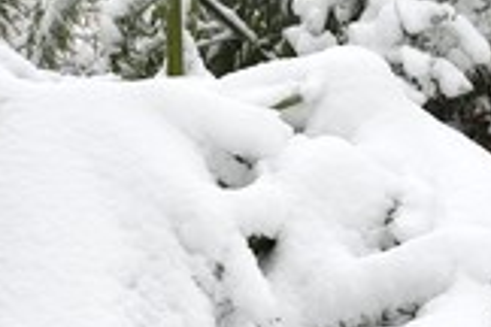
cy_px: 403
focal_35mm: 130
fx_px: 1773
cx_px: 270
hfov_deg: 15.8
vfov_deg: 10.4
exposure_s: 1/250
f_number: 9
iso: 400
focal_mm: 50
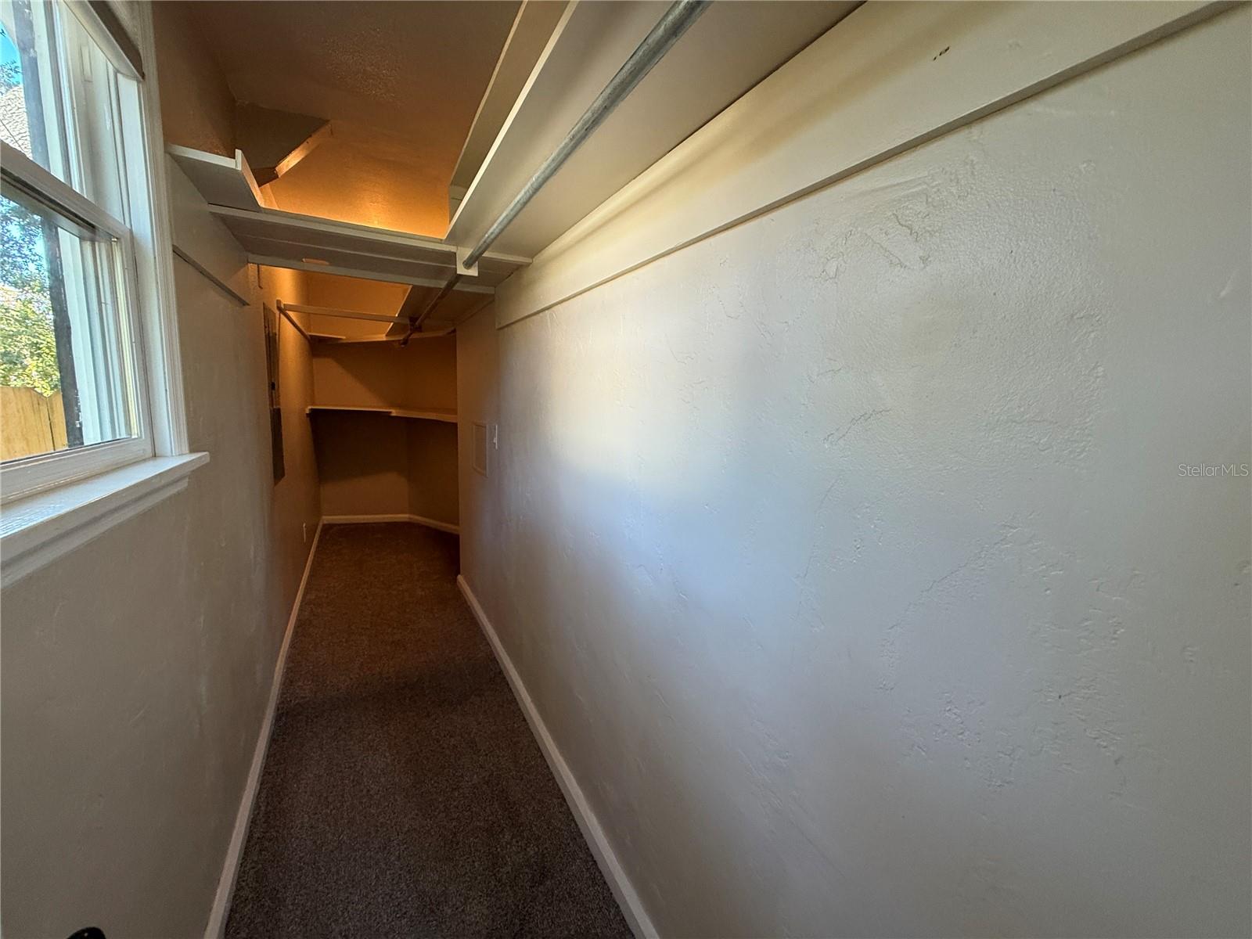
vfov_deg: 85.7
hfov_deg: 102.1
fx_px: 506
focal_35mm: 14
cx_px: 626
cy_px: 470
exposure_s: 1/60
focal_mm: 2.22
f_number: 2.2
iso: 200
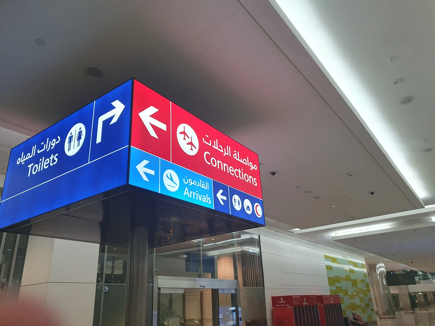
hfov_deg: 67.3
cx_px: 218
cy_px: 163
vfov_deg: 53.1
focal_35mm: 26
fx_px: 327
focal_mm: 4.32
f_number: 1.5
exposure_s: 1/100
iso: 50
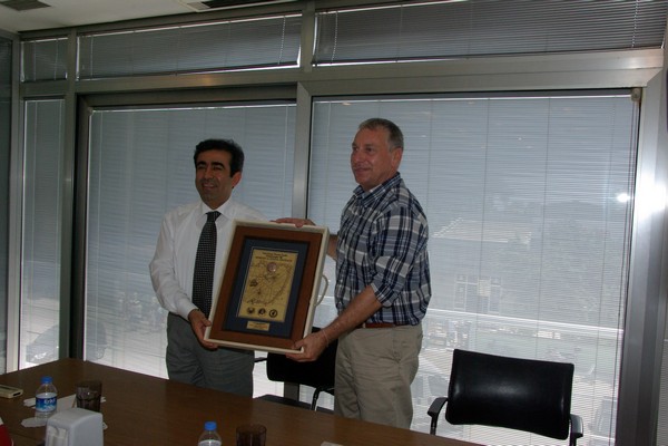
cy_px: 223
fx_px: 644
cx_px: 334
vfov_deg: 38.2
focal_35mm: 35
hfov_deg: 54.8
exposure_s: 1/125
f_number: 13
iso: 800
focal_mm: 23.13
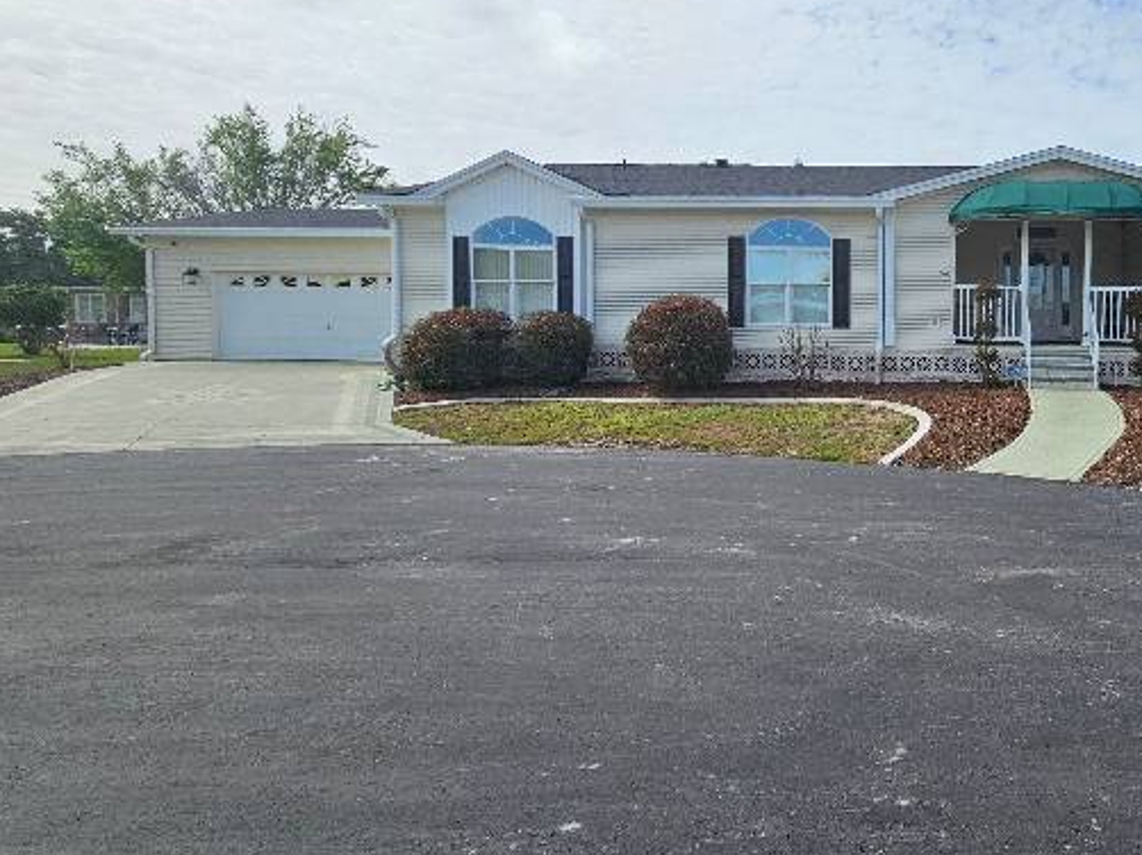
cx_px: 924
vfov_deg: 60.7
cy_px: 363
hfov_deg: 68.6
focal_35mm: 22
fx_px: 725
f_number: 2.2
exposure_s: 1/4064
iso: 50
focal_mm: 2.2
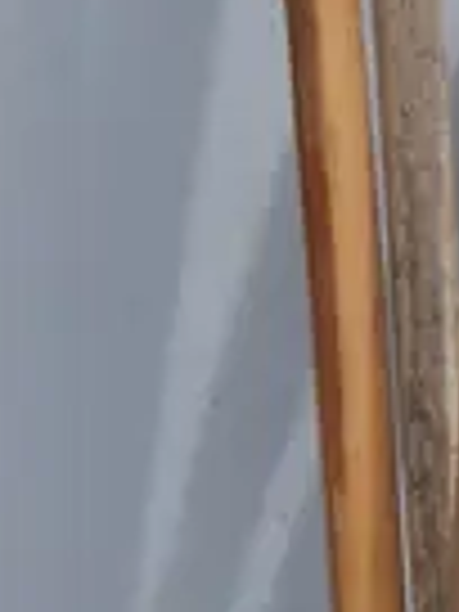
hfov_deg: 4.3
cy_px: 1125
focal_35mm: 346
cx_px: 614
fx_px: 6117
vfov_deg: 5.6
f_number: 9
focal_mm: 23
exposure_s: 1/320
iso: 200
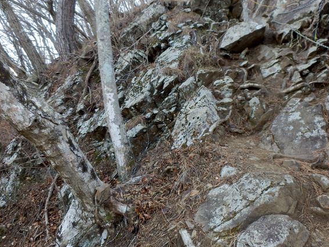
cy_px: 104
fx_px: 323
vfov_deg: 41.7
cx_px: 162
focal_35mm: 34
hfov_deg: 53.9
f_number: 3
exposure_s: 1/40
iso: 80
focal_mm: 4.2
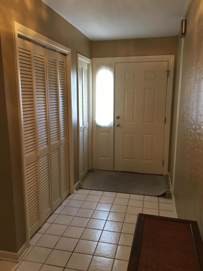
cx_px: 102
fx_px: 227
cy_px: 136
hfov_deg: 48.2
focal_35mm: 29
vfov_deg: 61.7
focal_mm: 4.15
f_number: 2.2
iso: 80
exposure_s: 1/30
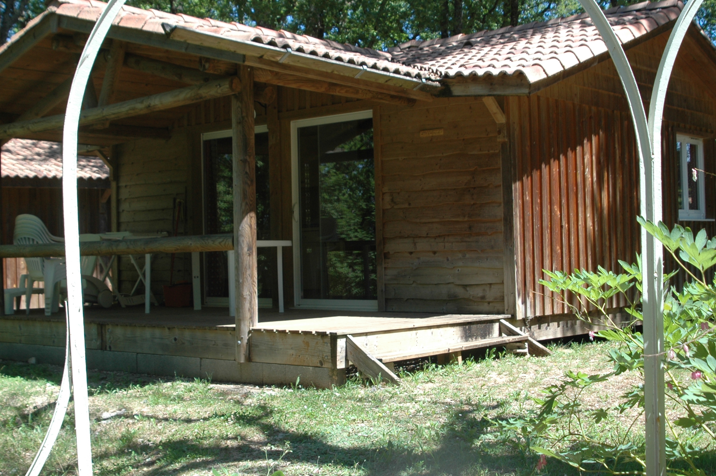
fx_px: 1033
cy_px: 235
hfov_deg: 38.2
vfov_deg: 25.9
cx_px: 355
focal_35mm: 52
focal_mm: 26
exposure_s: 1/200
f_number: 7.1
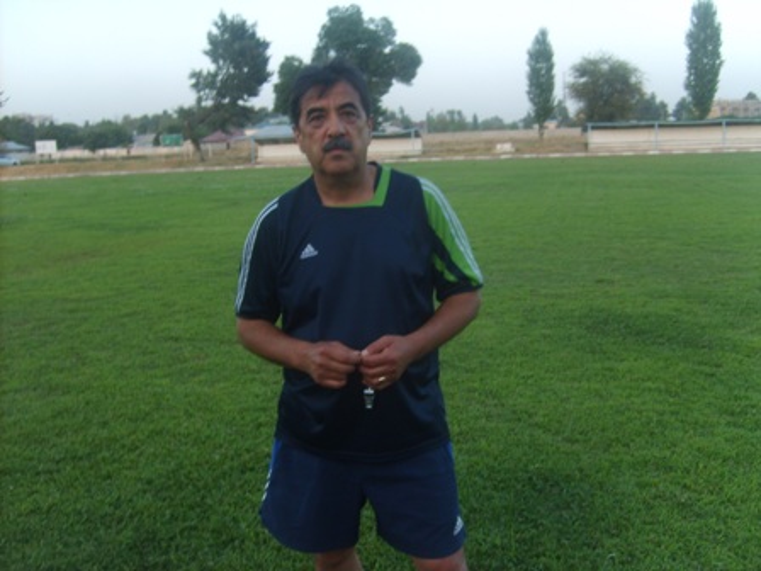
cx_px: 380
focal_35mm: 35
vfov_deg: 40.7
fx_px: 769
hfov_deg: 52.6
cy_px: 286
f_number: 2.8
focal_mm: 5.8
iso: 50
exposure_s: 1/60
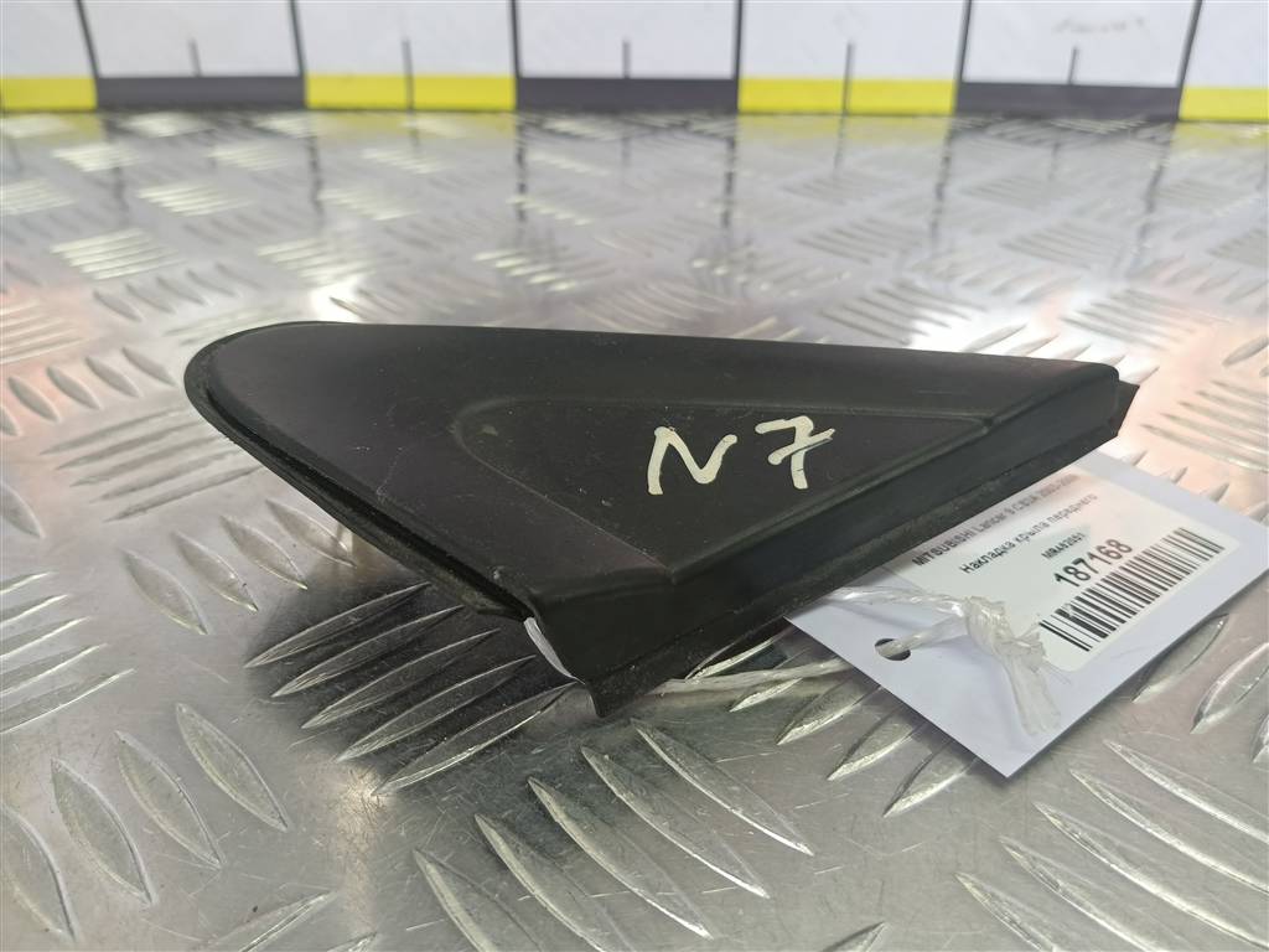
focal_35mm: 27
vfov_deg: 51.4
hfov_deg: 65.3
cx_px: 634
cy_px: 476
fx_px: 990
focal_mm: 4.11
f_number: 1.6
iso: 99
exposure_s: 1/50
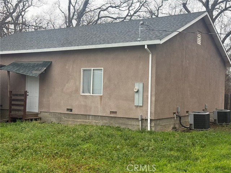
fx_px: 320
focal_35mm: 48
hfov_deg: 39.7
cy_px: 86
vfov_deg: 30.3
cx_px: 116
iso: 100
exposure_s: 1/152
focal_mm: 6.76
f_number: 1.78
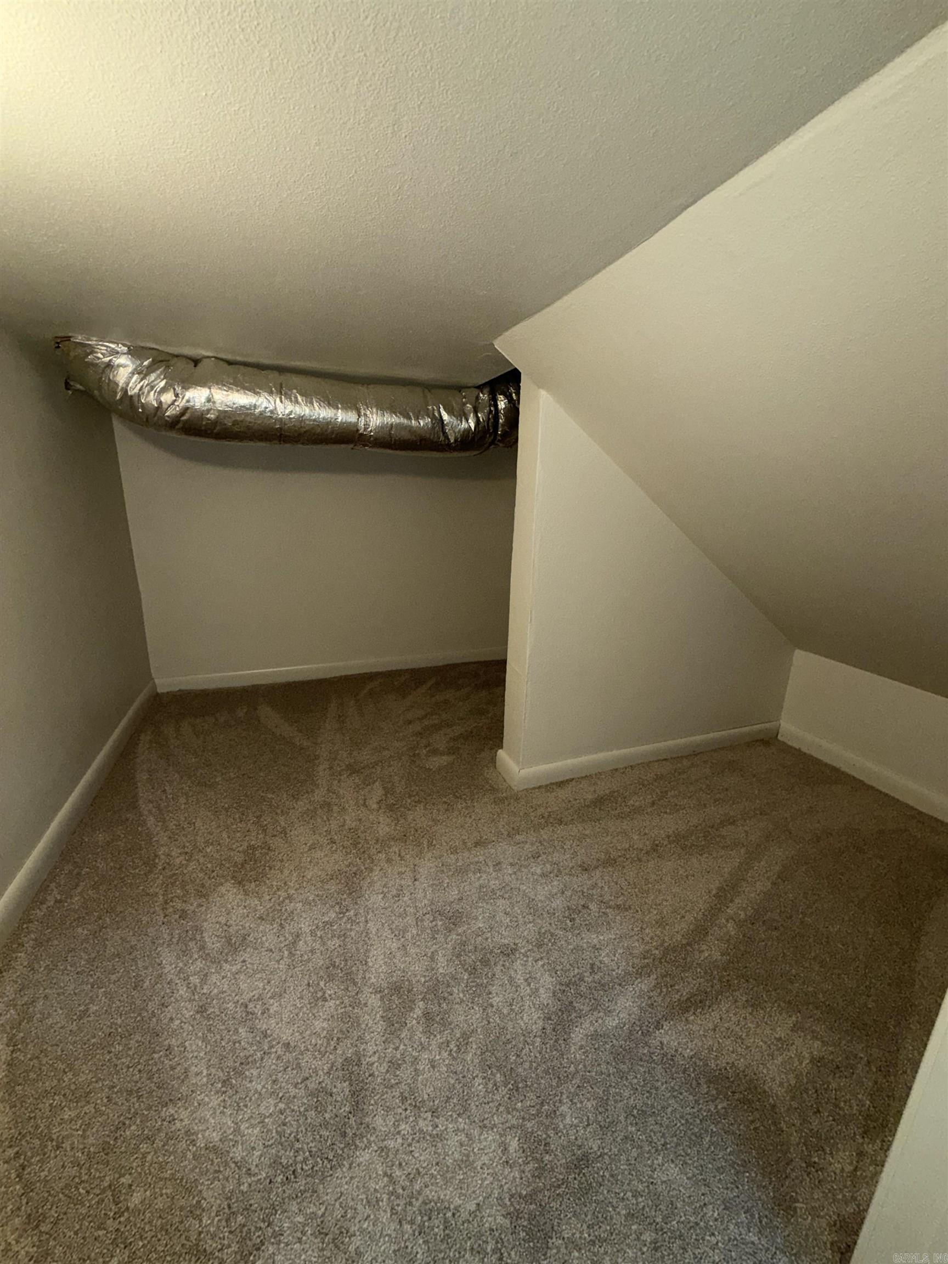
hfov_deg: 85.7
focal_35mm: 14
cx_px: 474
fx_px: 511
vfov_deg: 102.1
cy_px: 632
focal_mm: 2.22
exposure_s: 1/120
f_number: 2.2
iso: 100
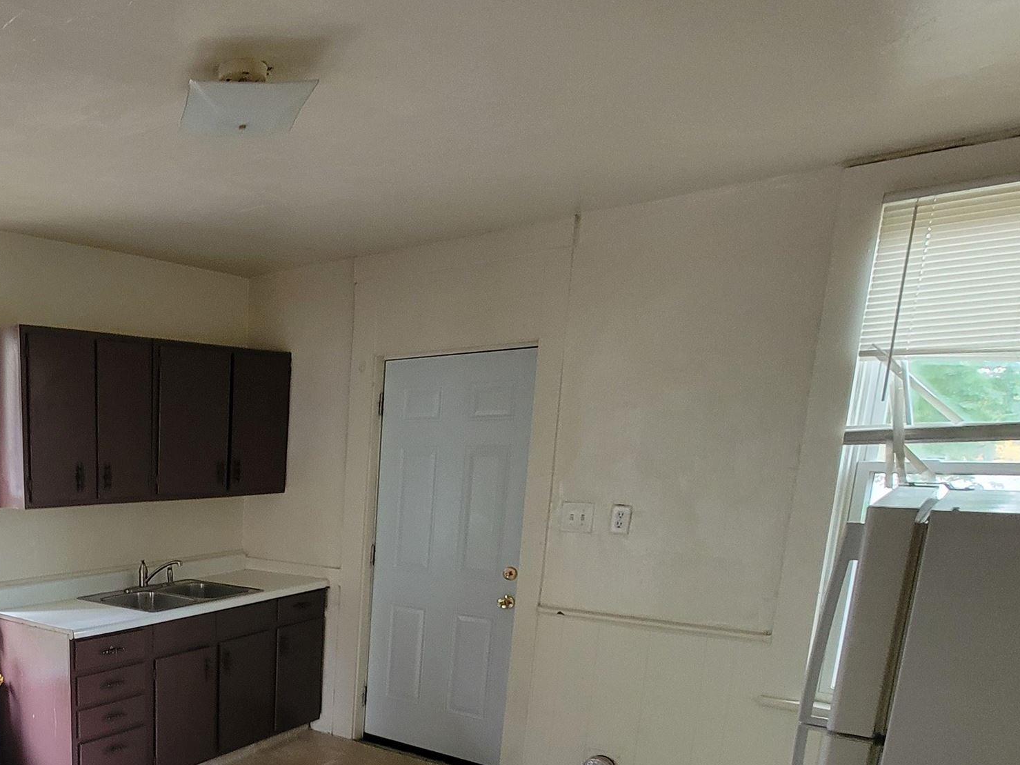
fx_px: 796
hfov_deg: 56.8
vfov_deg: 48.1
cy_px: 625
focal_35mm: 27
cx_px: 111
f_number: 2.2
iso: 320
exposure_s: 1/40
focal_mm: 2.2
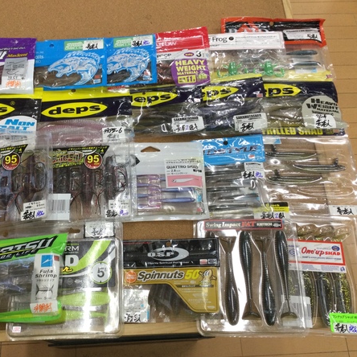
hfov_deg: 44.6
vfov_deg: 44.9
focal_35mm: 37
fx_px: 432
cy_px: 180
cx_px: 136
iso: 25
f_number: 2.4
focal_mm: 3.3
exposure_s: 1/40
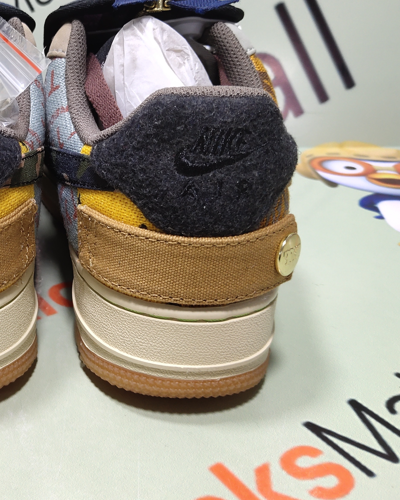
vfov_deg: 36.5
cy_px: 204
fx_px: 755
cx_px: 20
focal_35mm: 51
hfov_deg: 28.2
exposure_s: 1/100
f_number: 1.79
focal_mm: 4.35
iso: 166
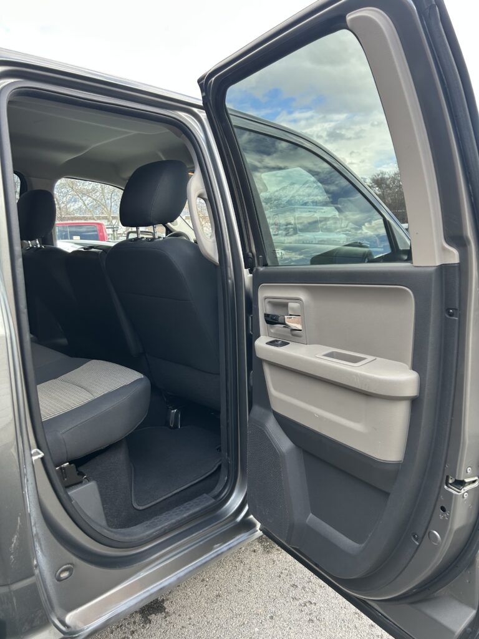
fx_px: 480
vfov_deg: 67.3
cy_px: 320
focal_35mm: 26
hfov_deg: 53.1
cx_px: 240
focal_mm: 5.7
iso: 40
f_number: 1.5
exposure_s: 1/196
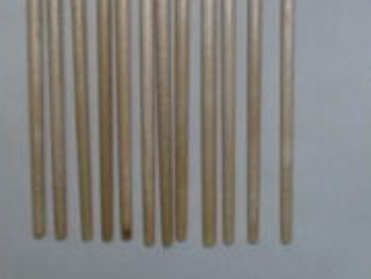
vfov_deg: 18.8
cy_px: -34
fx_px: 804
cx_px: 352
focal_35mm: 75
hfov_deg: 25.0
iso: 125
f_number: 2.9
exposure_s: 1/30
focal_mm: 4.8
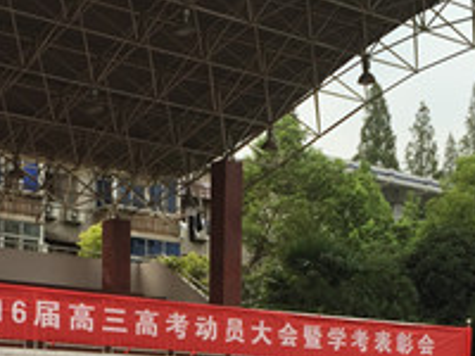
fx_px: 1194
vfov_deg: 15.9
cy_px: 489
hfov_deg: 22.4
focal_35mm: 87
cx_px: 159
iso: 32
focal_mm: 4.15
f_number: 2.2
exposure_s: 1/329
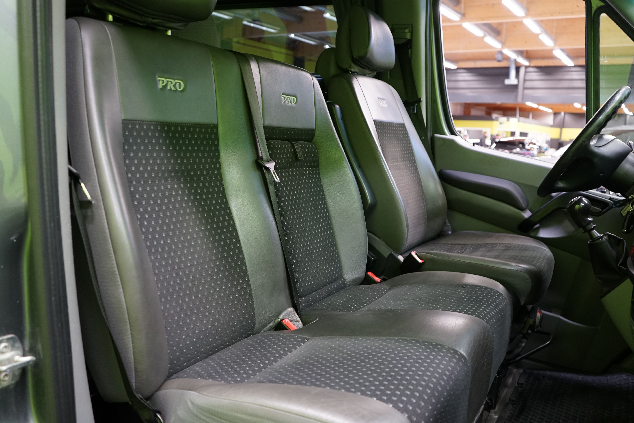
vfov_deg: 42.3
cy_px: 212
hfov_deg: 60.3
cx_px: 317
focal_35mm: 31
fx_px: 546
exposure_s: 1/20
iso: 1600
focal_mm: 31
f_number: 4.5
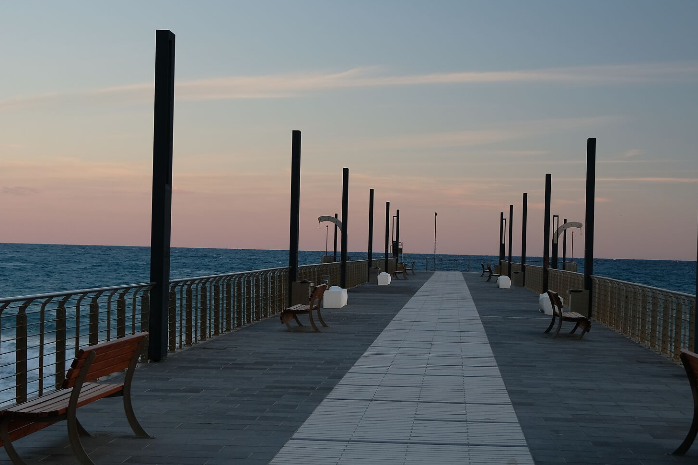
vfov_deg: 22.2
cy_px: 246
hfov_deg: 32.7
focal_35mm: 61
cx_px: 442
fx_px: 1182
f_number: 4
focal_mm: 24.7
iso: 200
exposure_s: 1/85
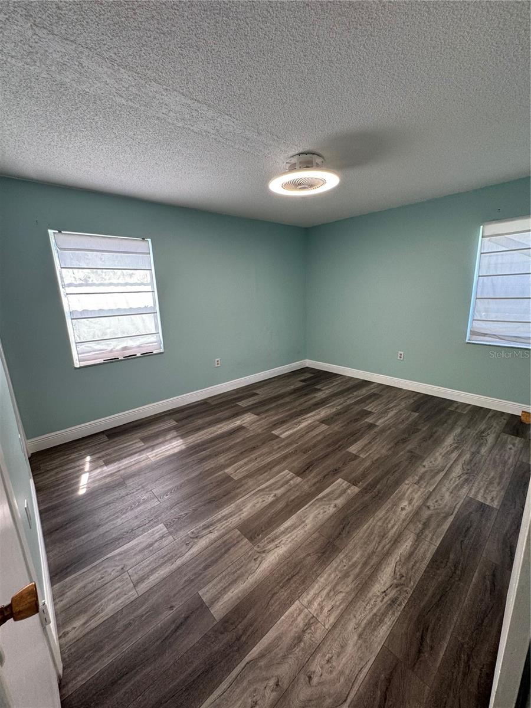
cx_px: 266
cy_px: 354
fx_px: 286
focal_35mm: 14
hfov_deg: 85.7
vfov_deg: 102.1
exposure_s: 1/120
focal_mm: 2.22
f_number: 2.2
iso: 125
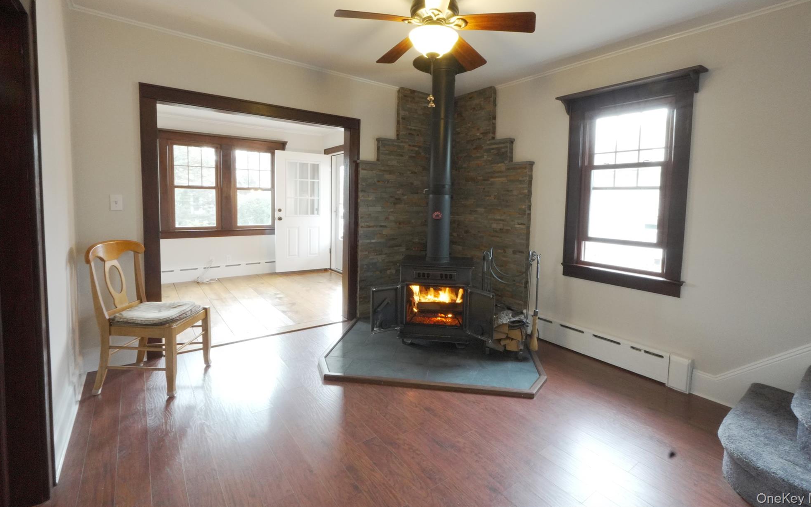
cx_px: 416
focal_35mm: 17
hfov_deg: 95.0
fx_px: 371
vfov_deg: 68.4
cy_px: 225
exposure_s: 1/4
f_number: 22
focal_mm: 10.5
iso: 3200
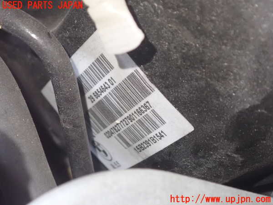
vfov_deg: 14.8
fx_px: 789
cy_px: 102
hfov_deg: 19.6
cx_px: 136
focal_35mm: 100
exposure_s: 1/15
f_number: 4.9
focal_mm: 18
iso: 1600
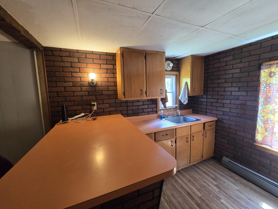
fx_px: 104
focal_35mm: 13
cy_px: 104
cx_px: 139
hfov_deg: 106.2
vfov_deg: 89.9
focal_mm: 2.2
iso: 500
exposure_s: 1/60
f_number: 2.2
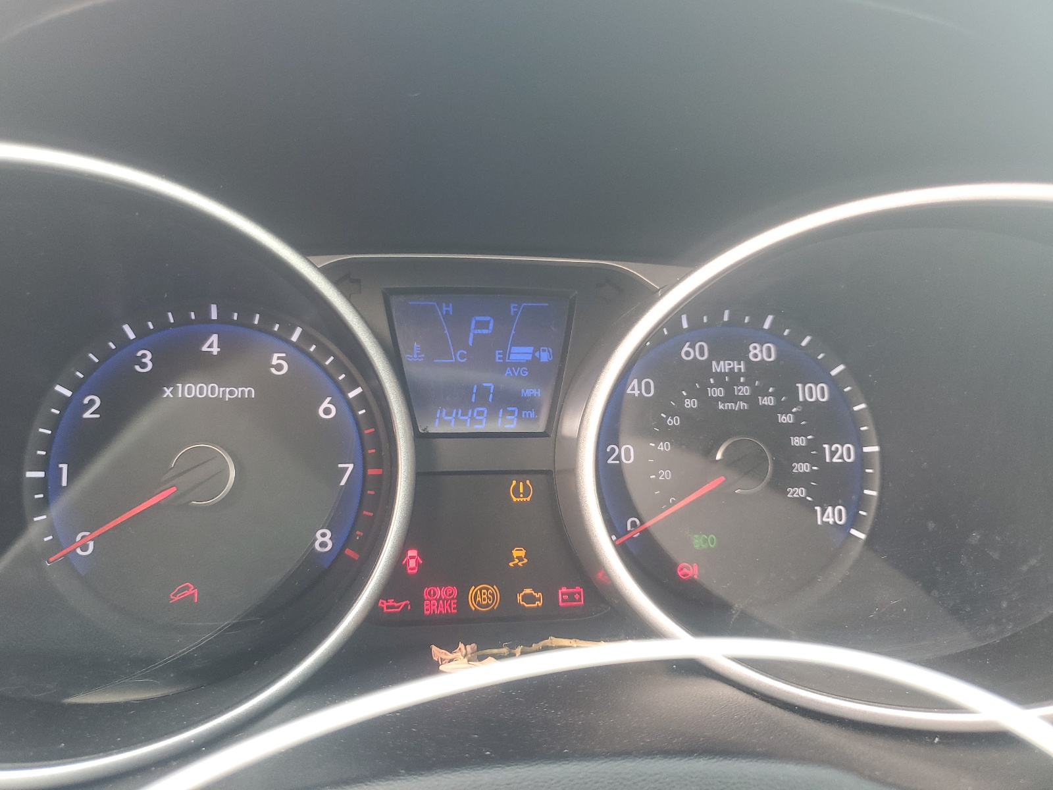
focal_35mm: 26
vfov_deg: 53.1
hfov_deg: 67.3
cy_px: 395
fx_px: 791
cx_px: 526
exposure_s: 1/60.2
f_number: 1.5
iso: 76
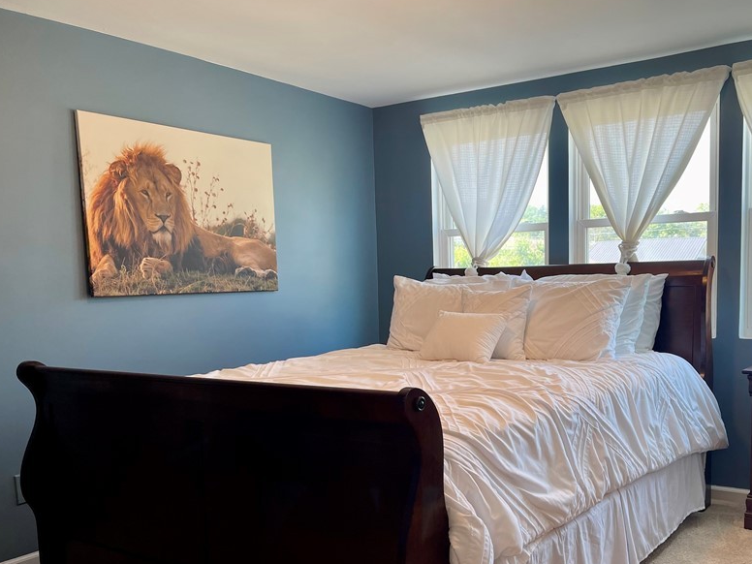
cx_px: 484
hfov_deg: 54.5
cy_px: 342
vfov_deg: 42.7
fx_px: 717
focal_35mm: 33
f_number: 1.6
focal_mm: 5.1
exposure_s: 1/120
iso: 80
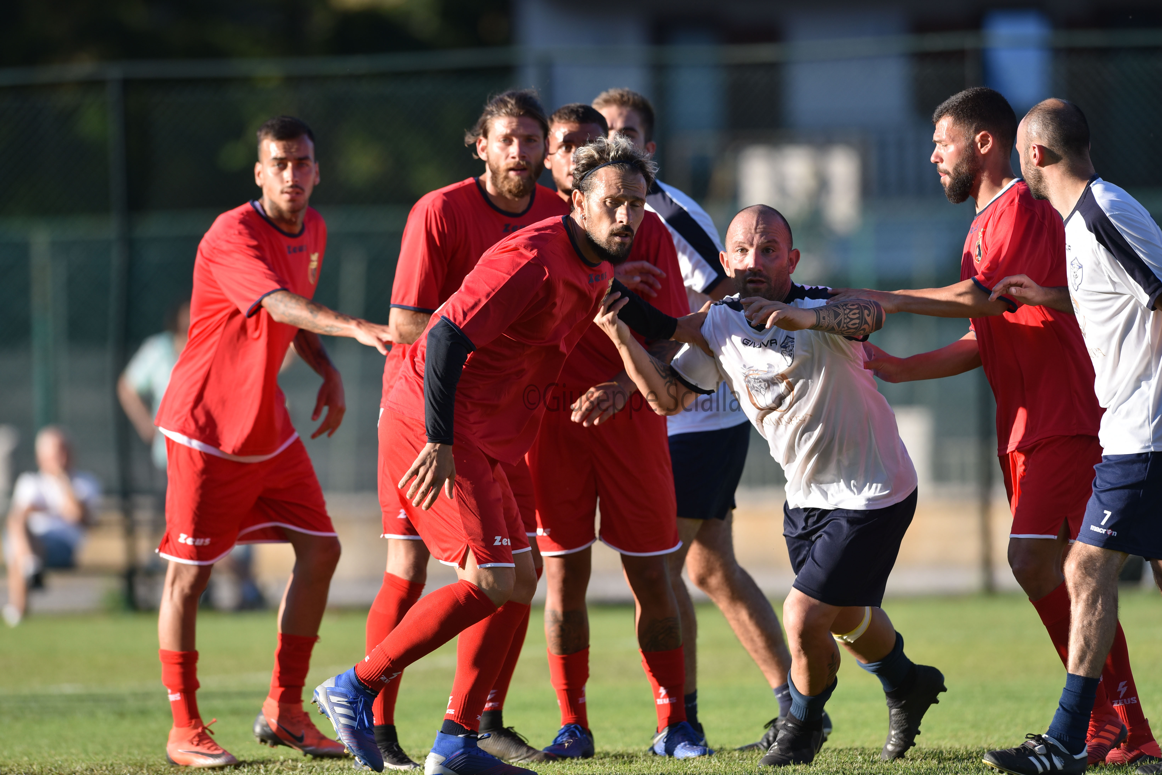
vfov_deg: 3.4
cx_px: 581
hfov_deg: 5.2
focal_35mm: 400
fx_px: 12915
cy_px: 388
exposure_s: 1/1600
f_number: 4
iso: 320
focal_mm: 400
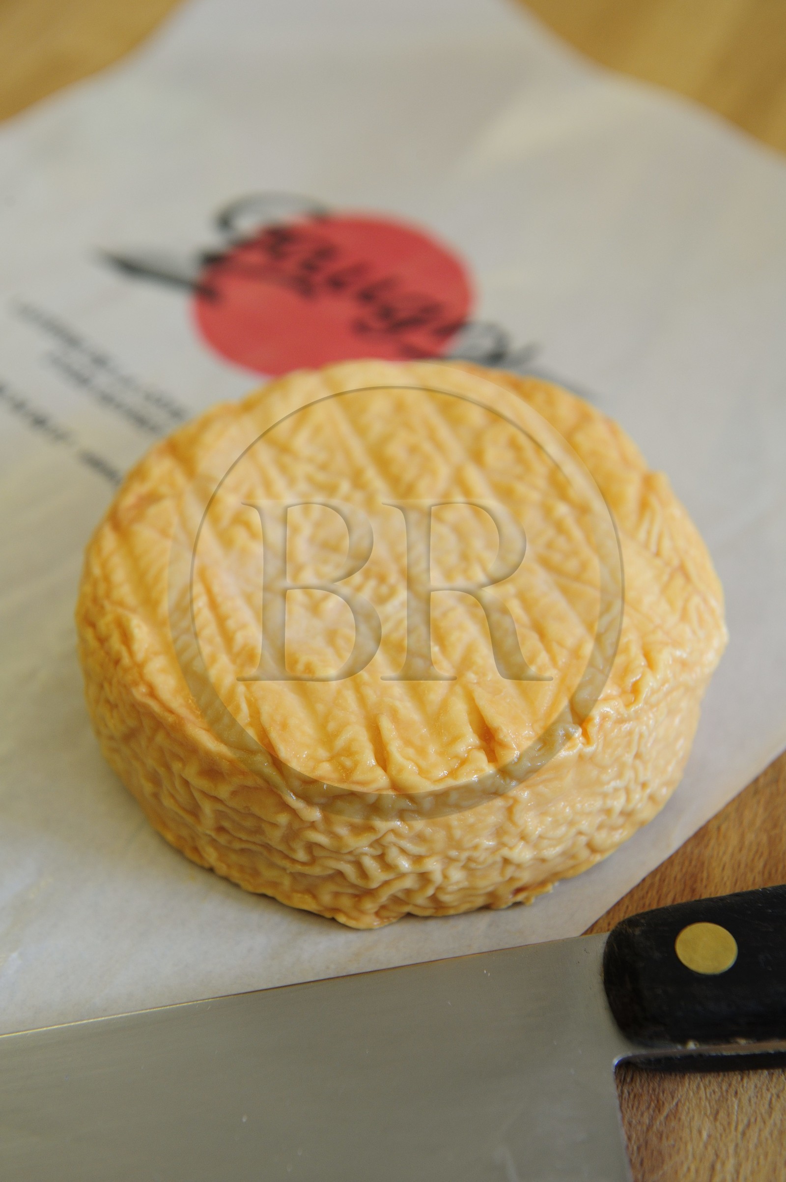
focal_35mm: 62
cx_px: 393
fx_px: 2033
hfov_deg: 21.9
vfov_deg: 32.4
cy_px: 591
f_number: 5.6
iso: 800
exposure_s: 1/80
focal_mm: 62
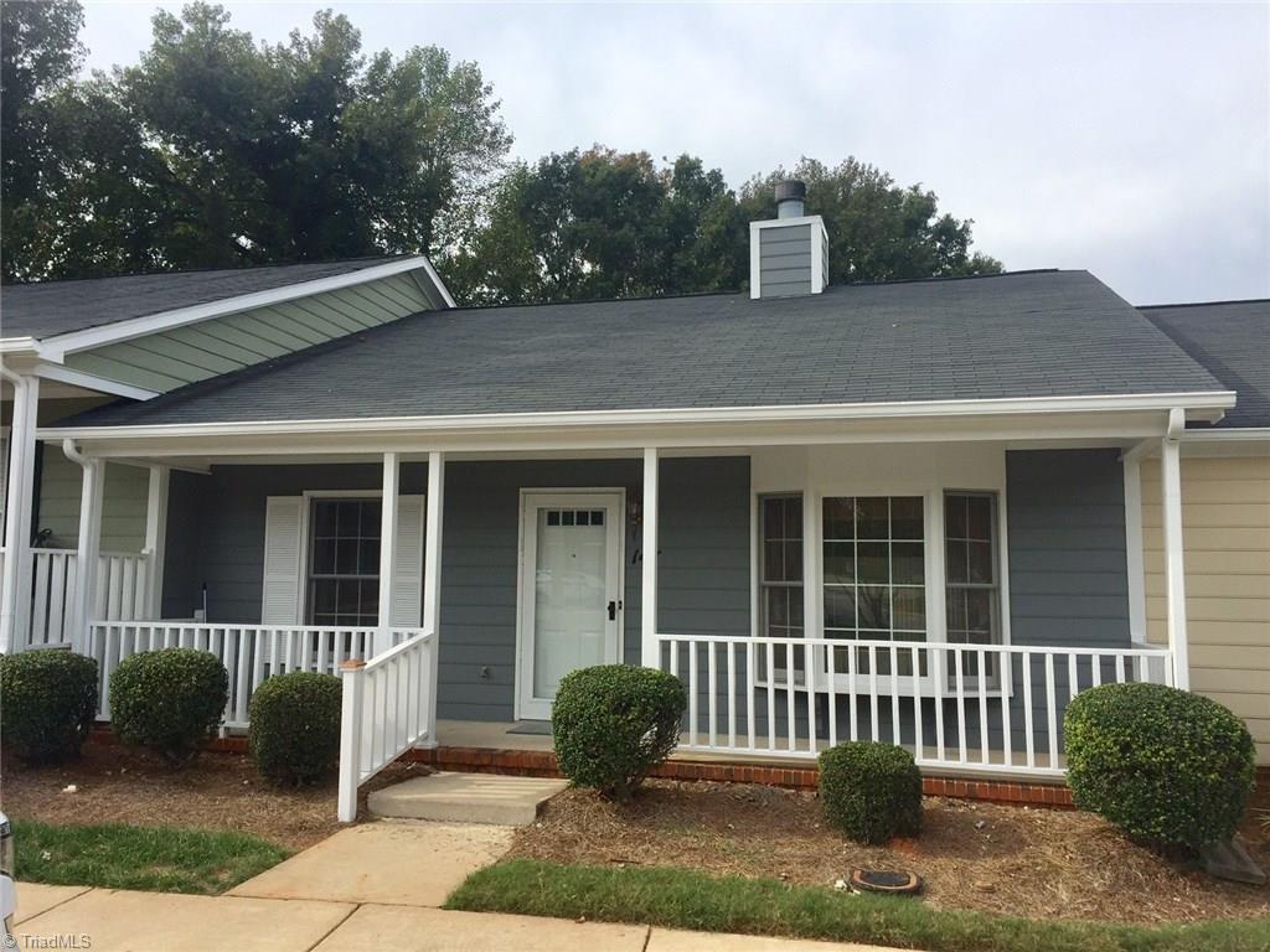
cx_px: 635
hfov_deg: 61.7
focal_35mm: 29
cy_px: 476
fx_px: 1064
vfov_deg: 48.2
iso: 32
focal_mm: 4.15
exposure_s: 1/1647
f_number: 2.2
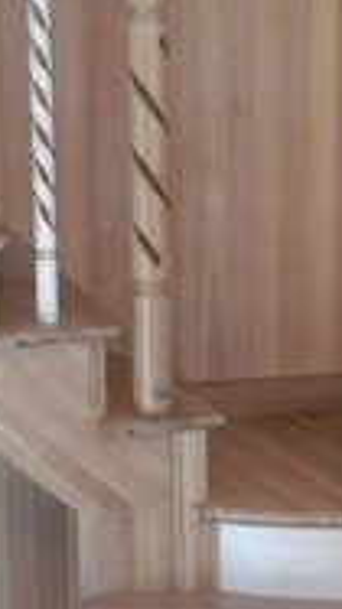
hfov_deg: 12.5
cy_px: 433
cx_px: 137
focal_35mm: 97
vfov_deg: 21.9
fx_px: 1566
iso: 400
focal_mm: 6.6
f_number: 3.5
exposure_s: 1/24.2
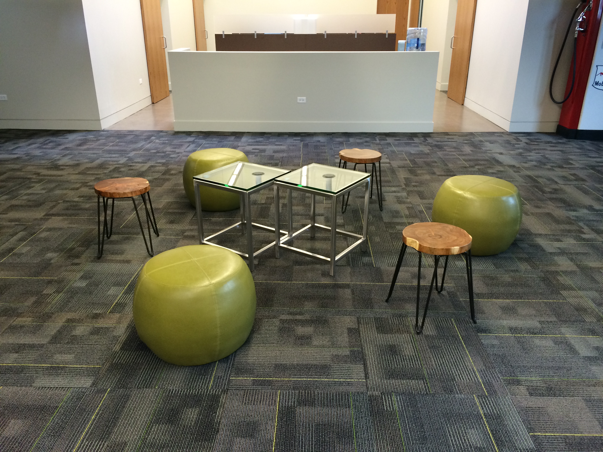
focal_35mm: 29
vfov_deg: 48.2
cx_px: 302
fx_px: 505
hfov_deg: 61.7
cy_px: 226
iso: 125
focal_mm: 4.15
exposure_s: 1/30
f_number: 2.2
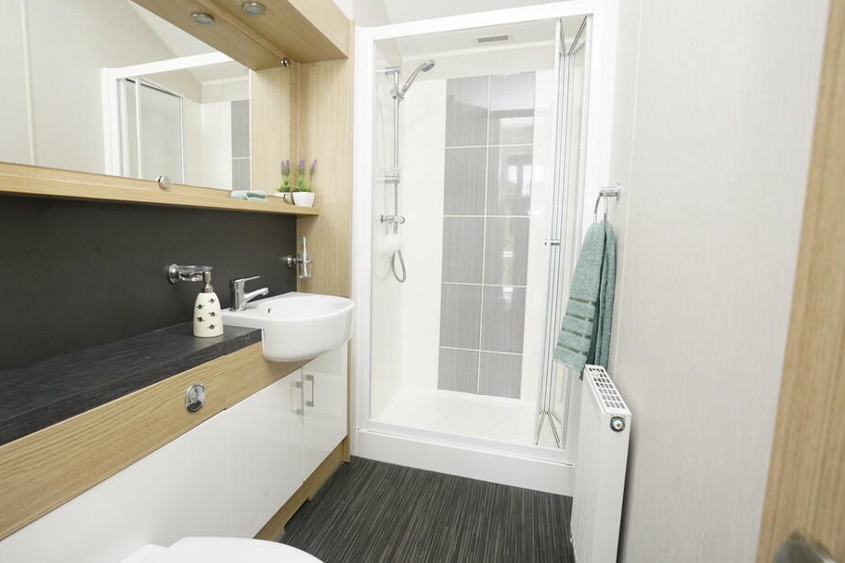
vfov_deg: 67.4
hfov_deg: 89.6
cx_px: 376
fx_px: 423
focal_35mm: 18
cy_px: 280
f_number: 10
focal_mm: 16
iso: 1600
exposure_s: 1/60
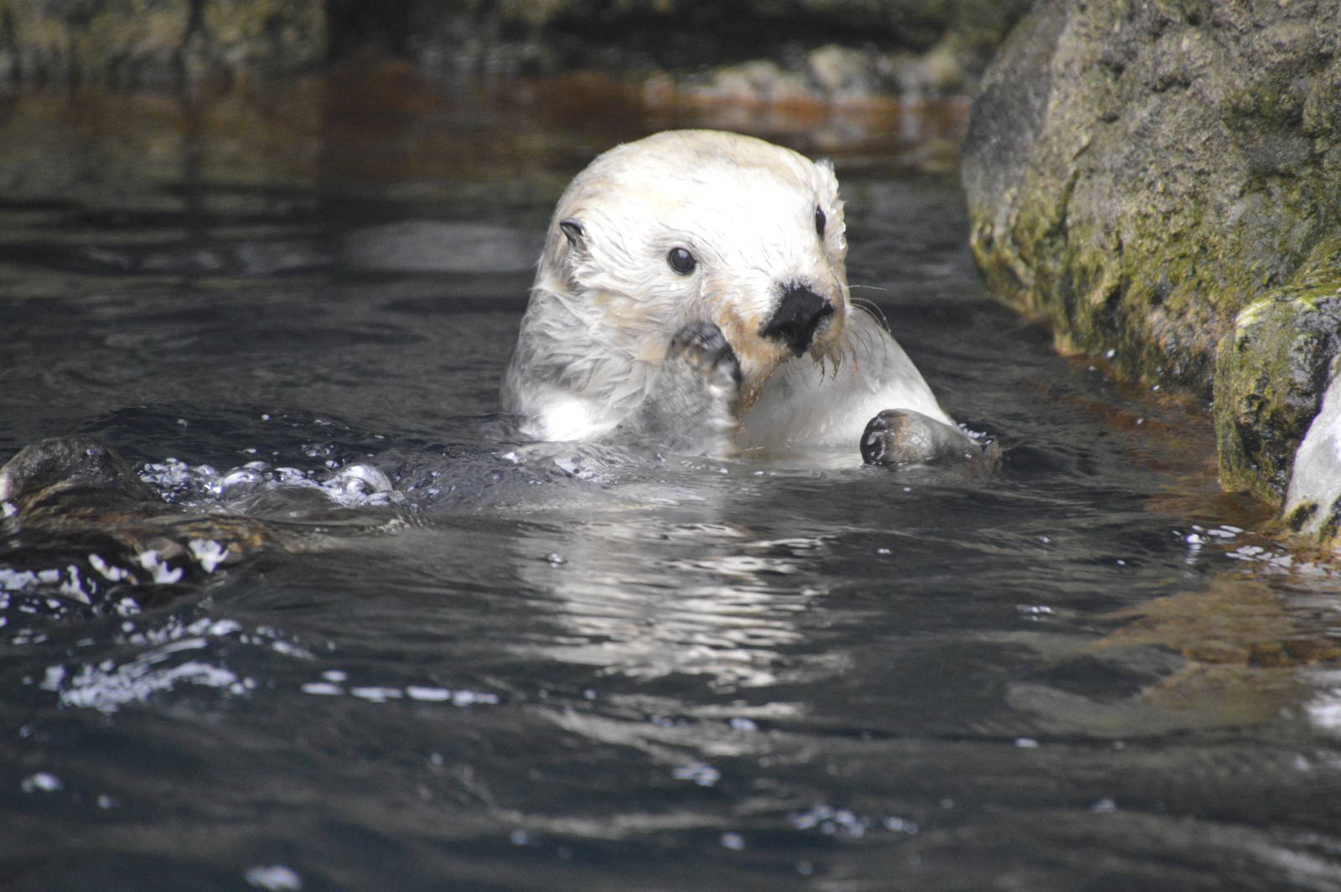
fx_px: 15073
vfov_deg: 3.4
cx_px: 670
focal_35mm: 405
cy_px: 446
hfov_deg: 5.1
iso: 3200
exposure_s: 1/200
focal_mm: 270
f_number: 6.3
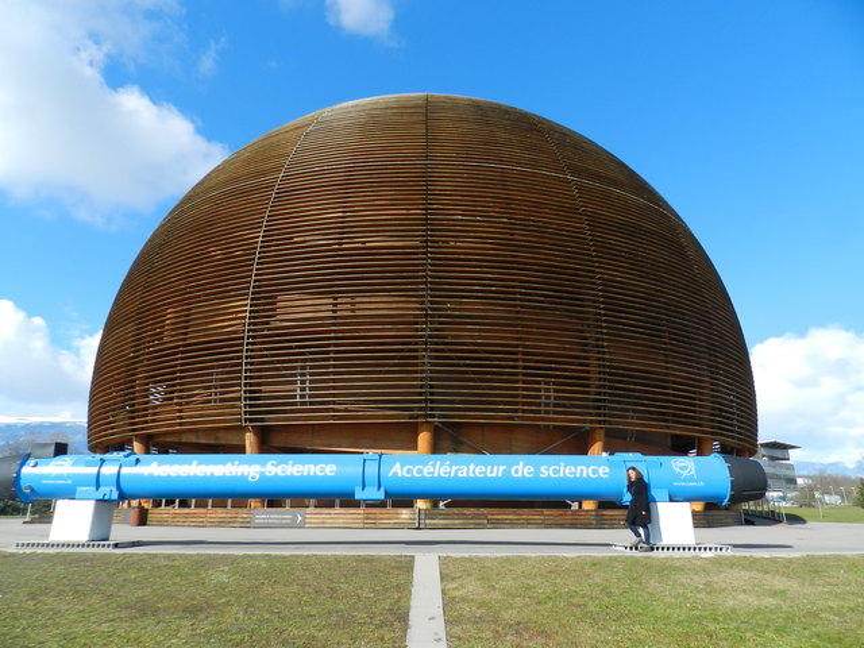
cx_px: 432
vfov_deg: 58.9
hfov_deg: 73.9
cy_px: 324
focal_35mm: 23
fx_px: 574
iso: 160
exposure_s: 1/800
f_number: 4
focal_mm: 4
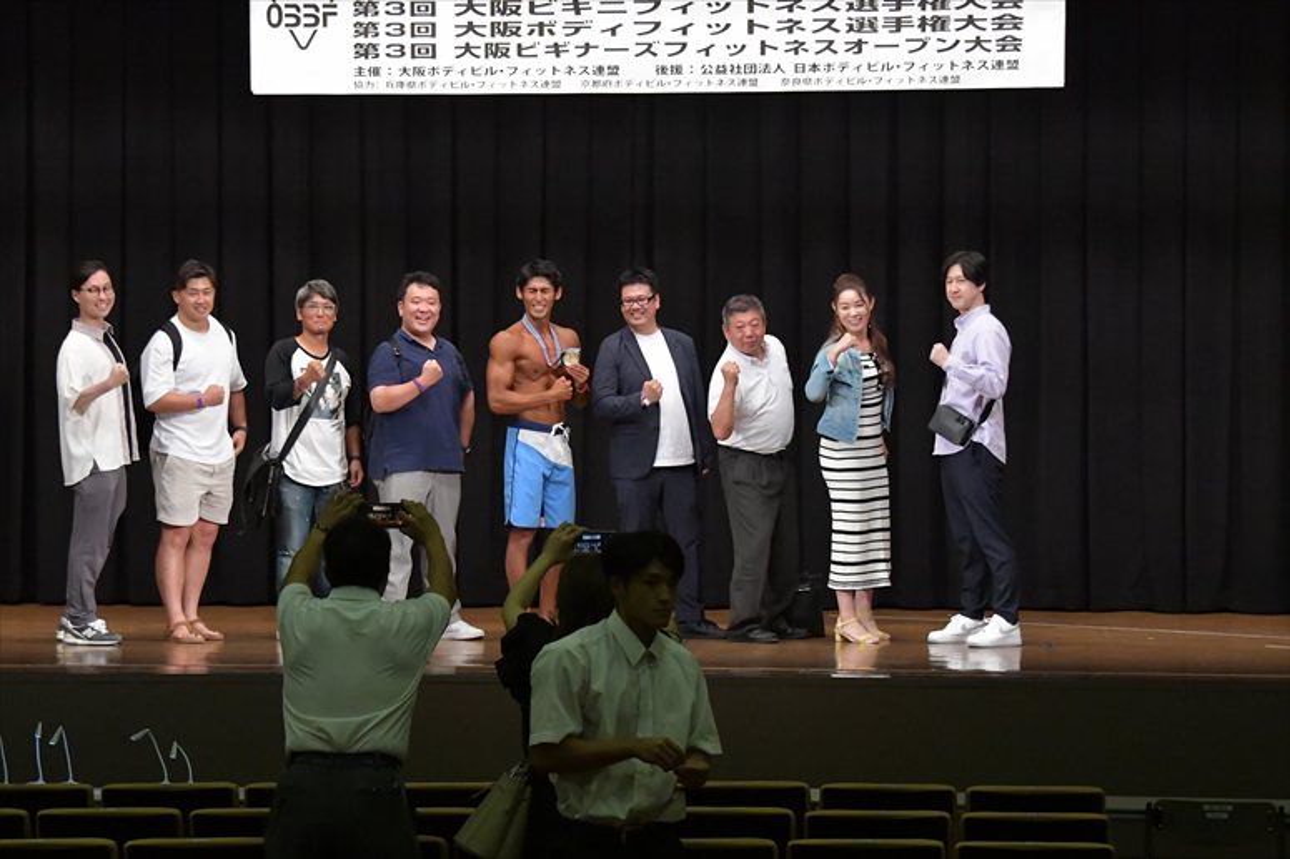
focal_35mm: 108
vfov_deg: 12.7
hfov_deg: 18.9
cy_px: 430
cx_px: 645
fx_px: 3868
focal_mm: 72
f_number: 5.6
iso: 6400
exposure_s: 1/400
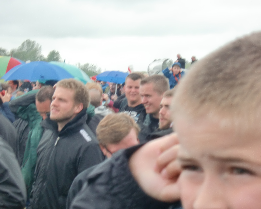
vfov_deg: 15.5
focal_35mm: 99
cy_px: 112
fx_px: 765
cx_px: 130
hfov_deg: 19.4
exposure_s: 1/80
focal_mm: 15.81
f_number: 5.4
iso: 80
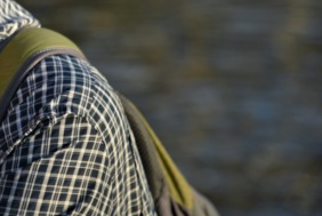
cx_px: -59
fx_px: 2589
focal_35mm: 289
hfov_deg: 7.1
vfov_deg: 4.8
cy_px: -26
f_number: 4.5
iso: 160
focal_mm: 120
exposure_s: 1/320
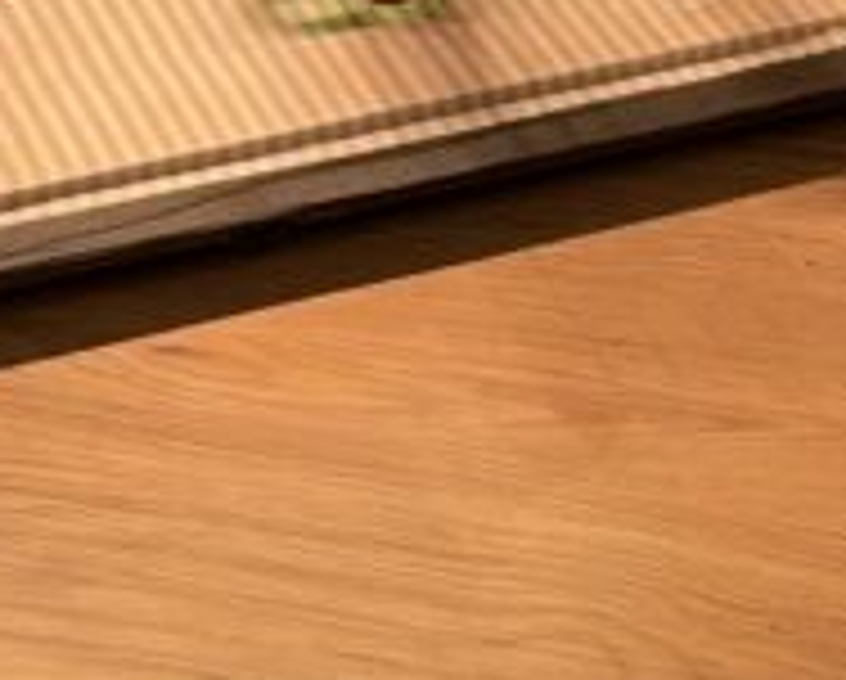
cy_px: -1099
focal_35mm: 138
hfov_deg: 13.7
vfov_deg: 9.6
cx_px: 878
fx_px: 3461
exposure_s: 1/50
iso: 125
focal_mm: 4.2
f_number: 1.6
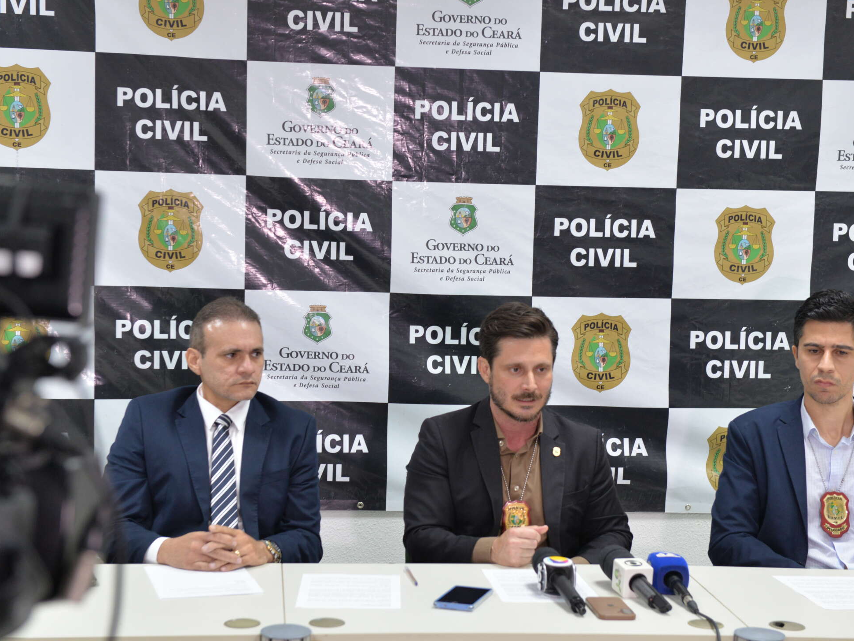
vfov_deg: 22.3
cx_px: 434
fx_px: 1628
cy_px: 309
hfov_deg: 29.4
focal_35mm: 66
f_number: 4
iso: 1000
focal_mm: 52
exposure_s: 1/60
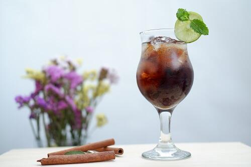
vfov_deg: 25.5
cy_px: 84
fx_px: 369
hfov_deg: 37.5
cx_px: 126
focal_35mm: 53
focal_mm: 35
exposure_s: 1/170
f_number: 2
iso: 200
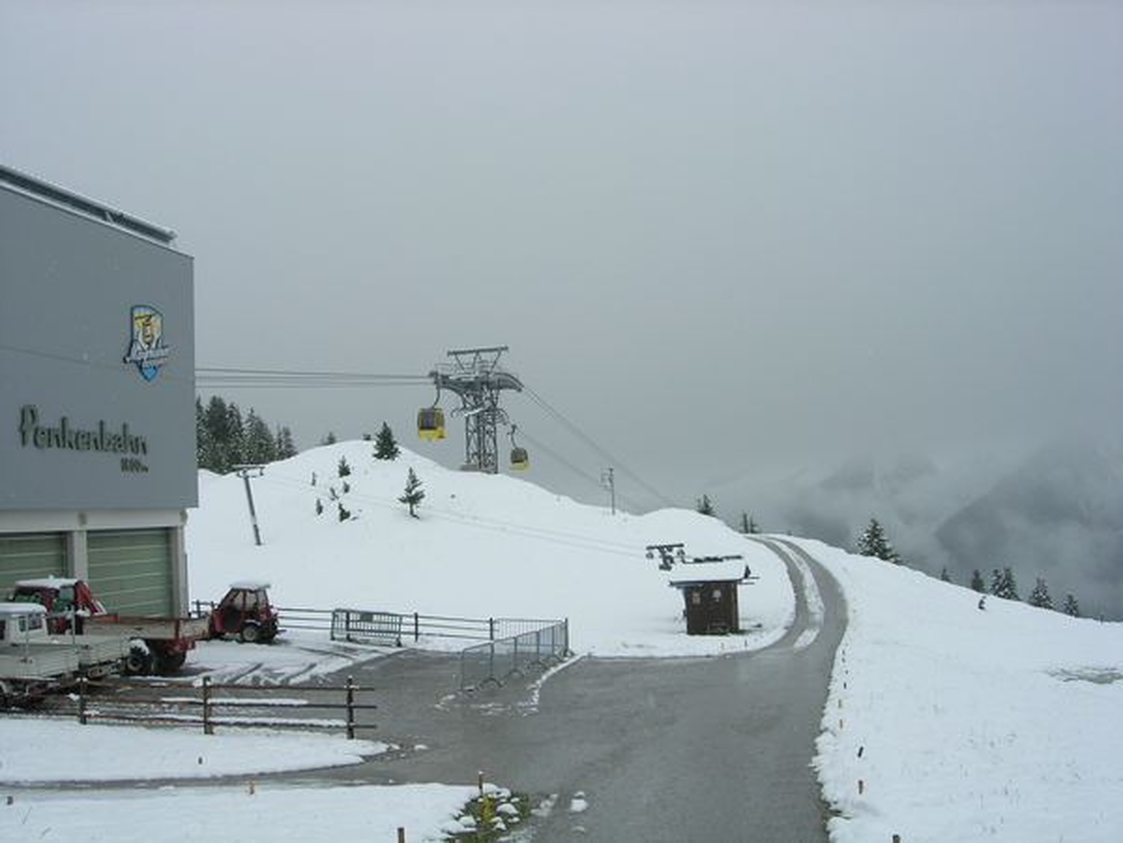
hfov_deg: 49.0
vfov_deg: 37.7
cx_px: 562
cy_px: 422
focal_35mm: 38
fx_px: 1233
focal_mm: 7.8
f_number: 4.8
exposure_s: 1/744
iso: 64
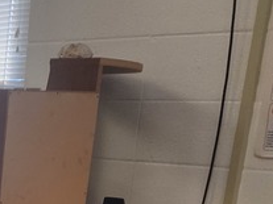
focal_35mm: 114
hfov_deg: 15.8
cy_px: 471
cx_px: -140
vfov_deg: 11.1
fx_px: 899
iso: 125
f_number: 1.8
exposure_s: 1/120
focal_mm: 6.4
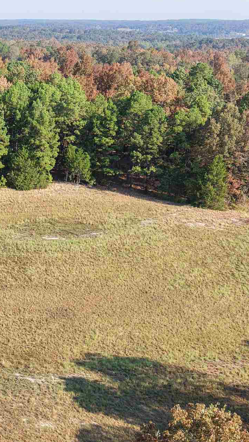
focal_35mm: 63
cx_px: -54
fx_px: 740
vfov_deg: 32.6
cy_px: 340
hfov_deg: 18.1
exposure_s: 1/2000
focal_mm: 8.67
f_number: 1.8
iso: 220
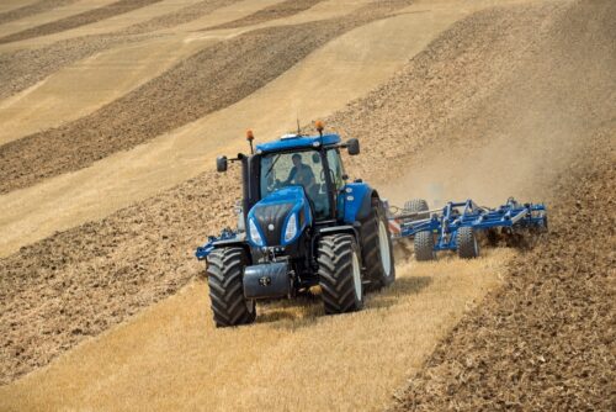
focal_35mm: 130
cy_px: 206
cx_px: 308
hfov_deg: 15.8
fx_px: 2226
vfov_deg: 10.6
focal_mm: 130
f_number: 7.1
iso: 200
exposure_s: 1/1600
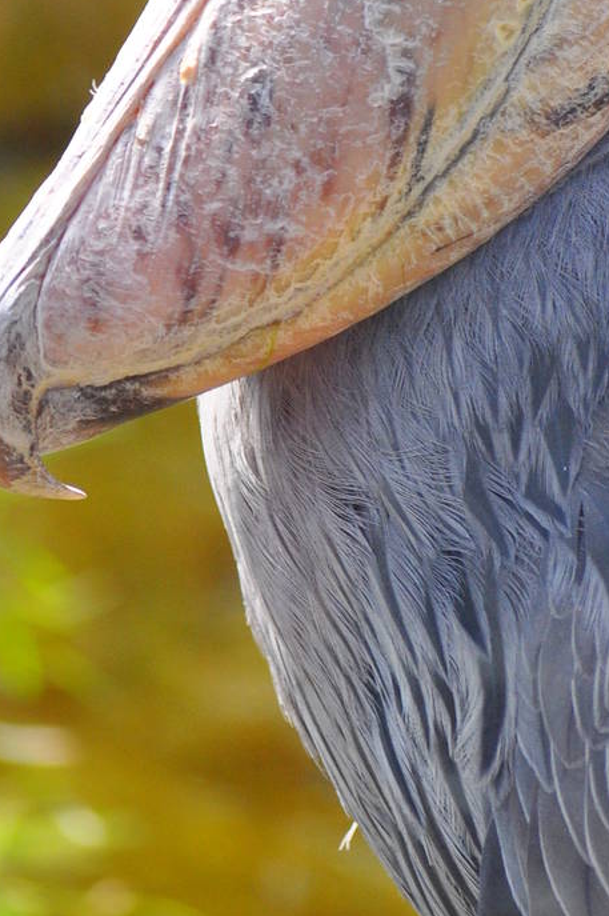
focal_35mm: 405
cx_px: 438
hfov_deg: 3.4
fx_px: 10292
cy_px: 3
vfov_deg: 5.1
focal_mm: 116
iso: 800
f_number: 4.8
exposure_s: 1/500
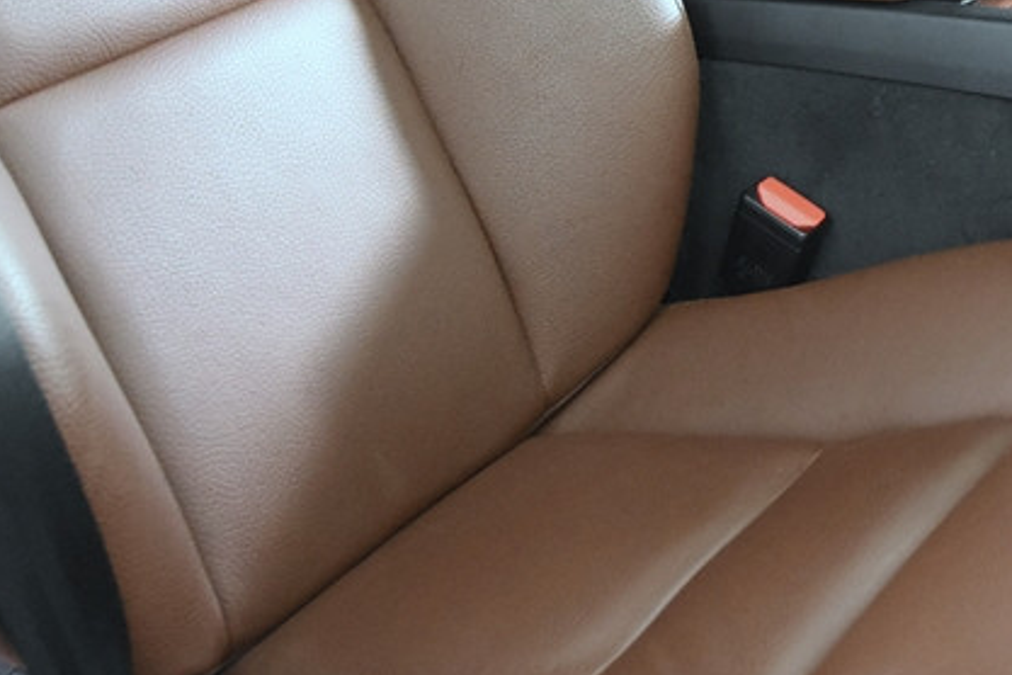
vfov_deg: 16.5
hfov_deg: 24.3
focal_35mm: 81
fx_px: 2277
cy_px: 16
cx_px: 922
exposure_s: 1/30
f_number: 3
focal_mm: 22
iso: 6400
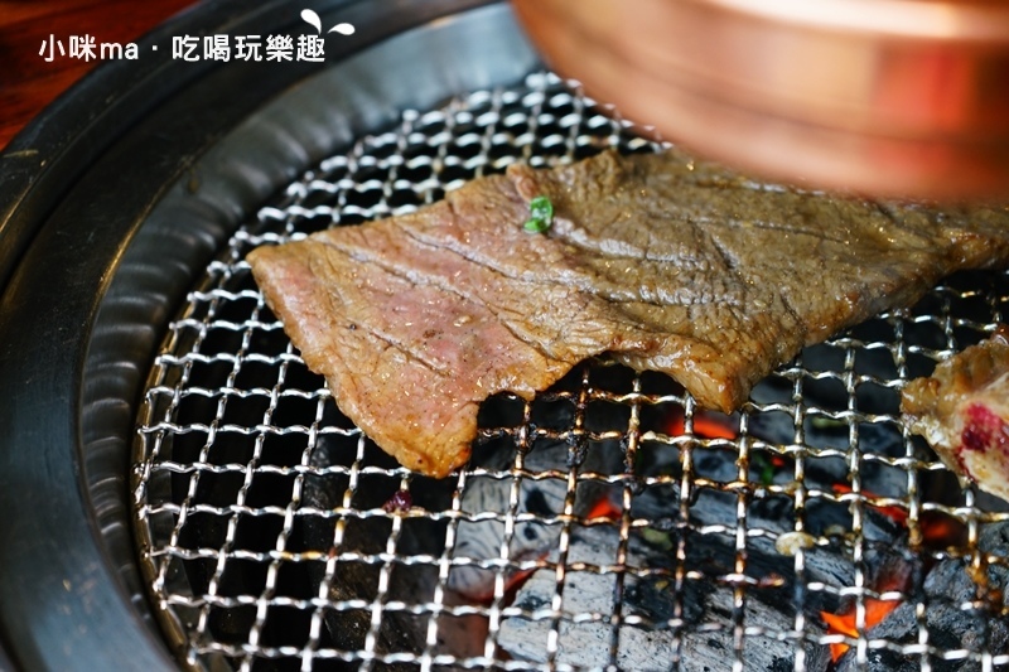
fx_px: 1457
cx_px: 504
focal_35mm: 52
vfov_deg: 26.0
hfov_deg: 38.2
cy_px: 336
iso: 500
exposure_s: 1/60
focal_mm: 52
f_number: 5
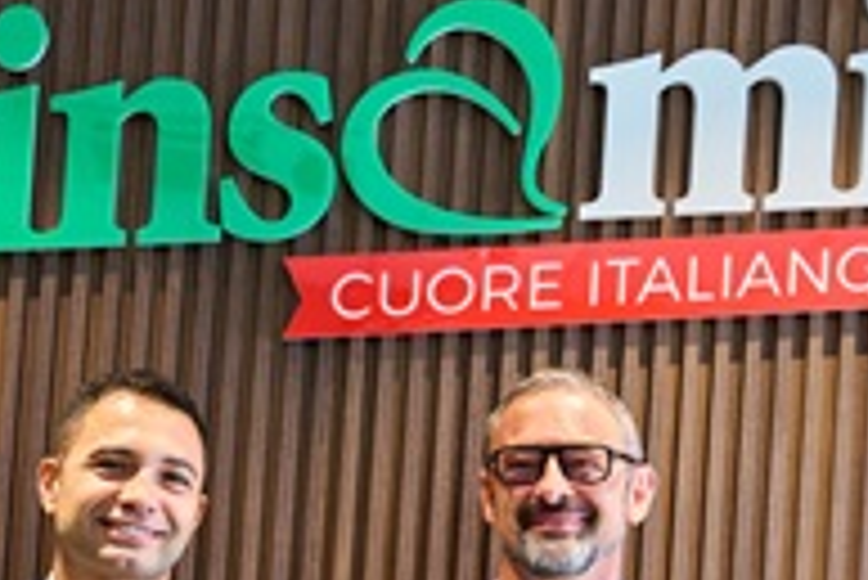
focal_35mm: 120
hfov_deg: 17.0
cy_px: 477
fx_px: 2895
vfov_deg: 11.4
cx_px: 364
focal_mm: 58
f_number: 4
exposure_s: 1/80
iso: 500
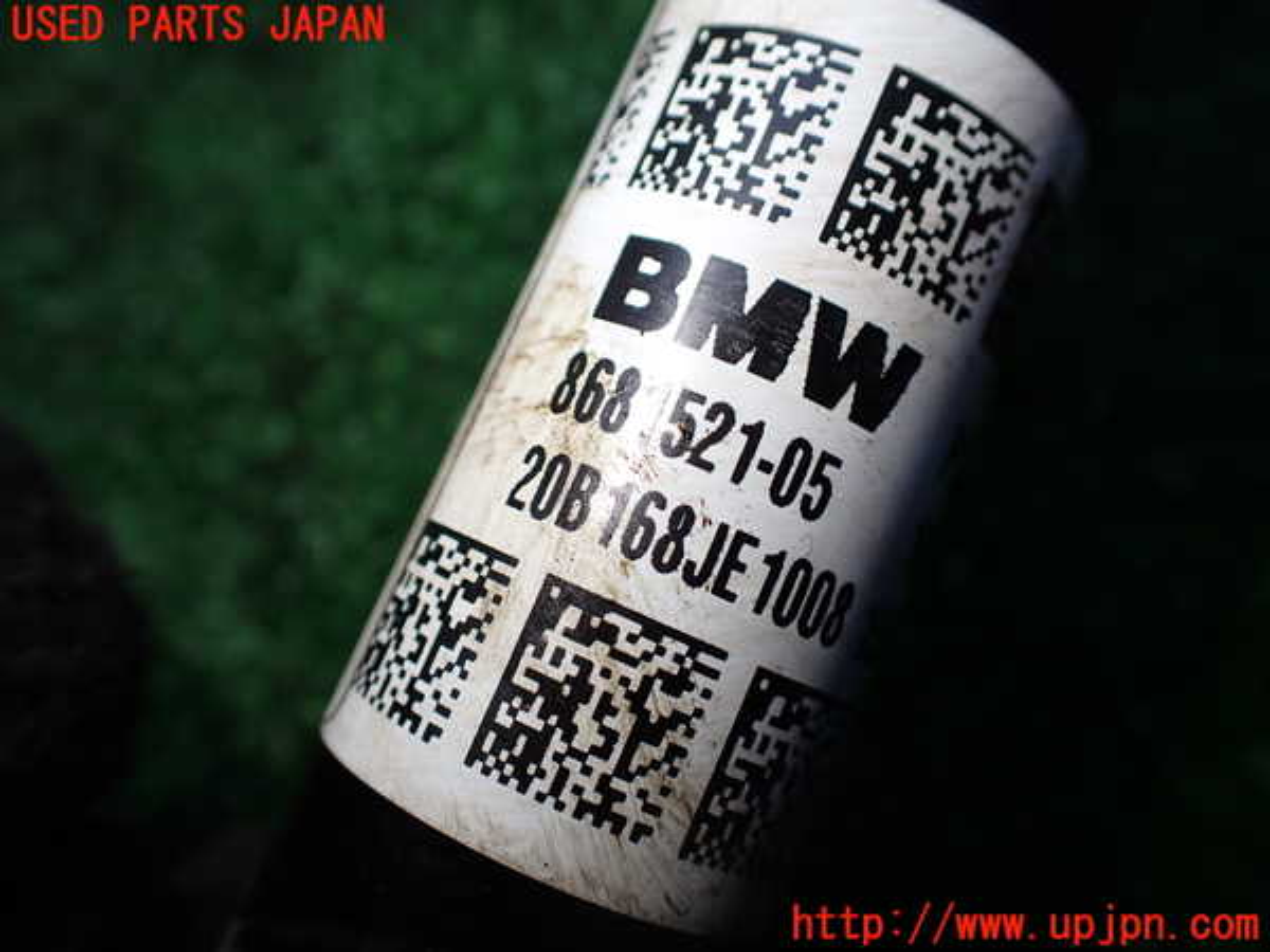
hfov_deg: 60.0
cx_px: 635
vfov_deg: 46.8
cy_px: 476
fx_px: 1101
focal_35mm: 30
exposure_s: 1/125
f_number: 2.3
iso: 100
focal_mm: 5.4
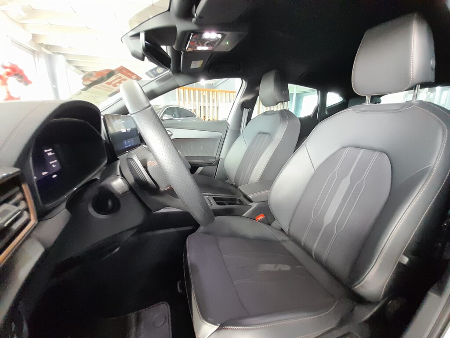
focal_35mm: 13
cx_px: 225
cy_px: 169
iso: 200
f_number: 2.2
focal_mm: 1.13
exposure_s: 1/25
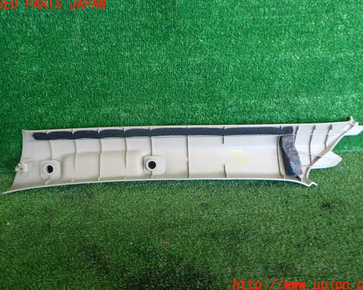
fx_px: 344
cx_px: 184
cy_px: 145
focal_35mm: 32
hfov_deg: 55.7
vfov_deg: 45.8
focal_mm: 5.4
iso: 200
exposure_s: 1/60
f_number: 2.3
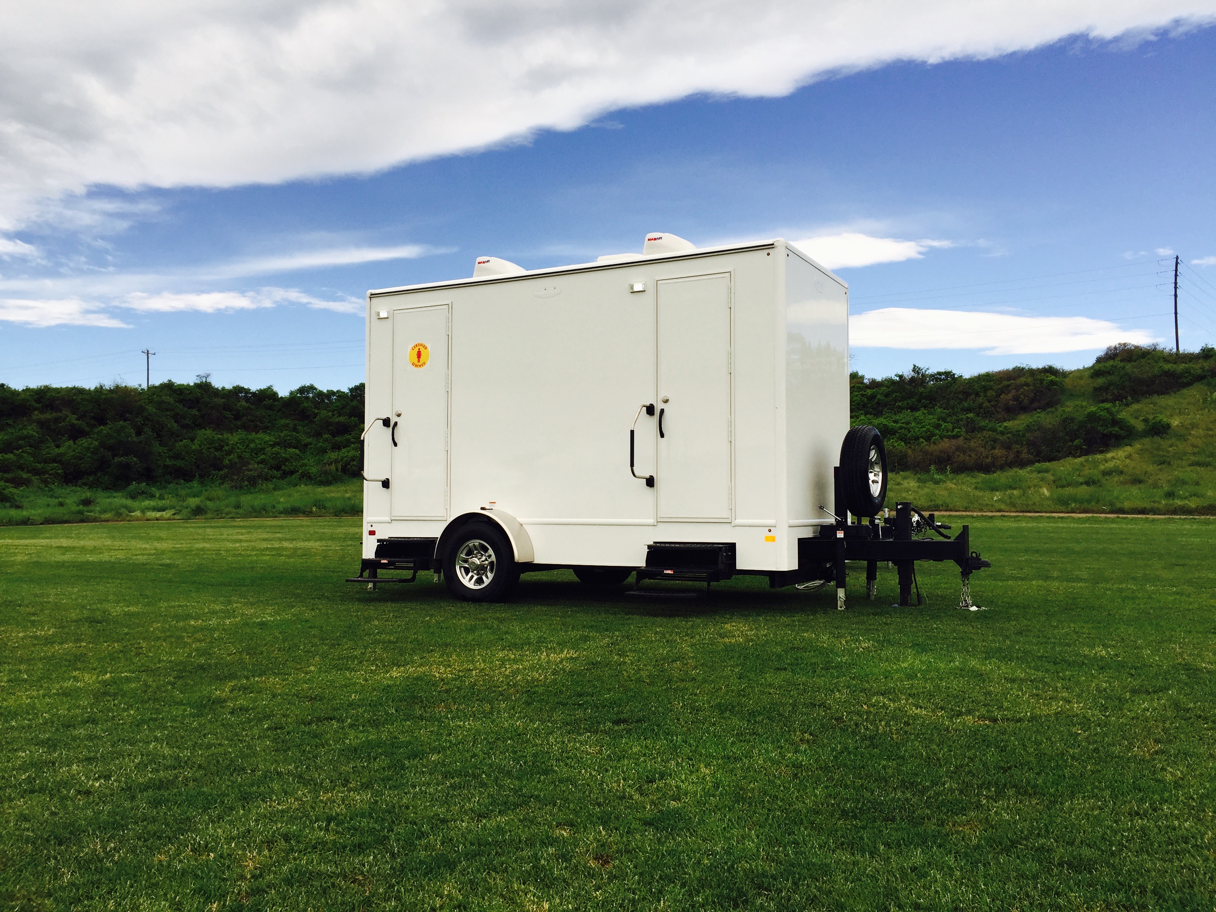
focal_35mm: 29
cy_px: 456
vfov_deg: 48.2
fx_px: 1019
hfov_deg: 61.7
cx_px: 608
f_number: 2.2
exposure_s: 1/1041
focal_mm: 4.15
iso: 32
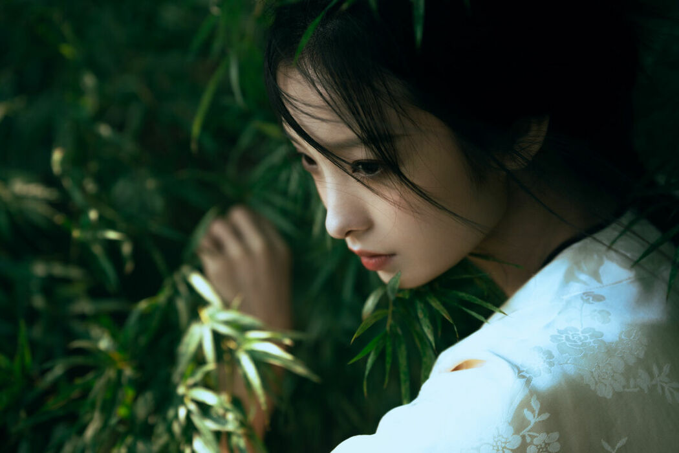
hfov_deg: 23.9
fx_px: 1603
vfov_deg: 16.1
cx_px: 340
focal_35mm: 85
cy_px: 226
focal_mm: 85
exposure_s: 1/400
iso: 200
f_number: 2.5
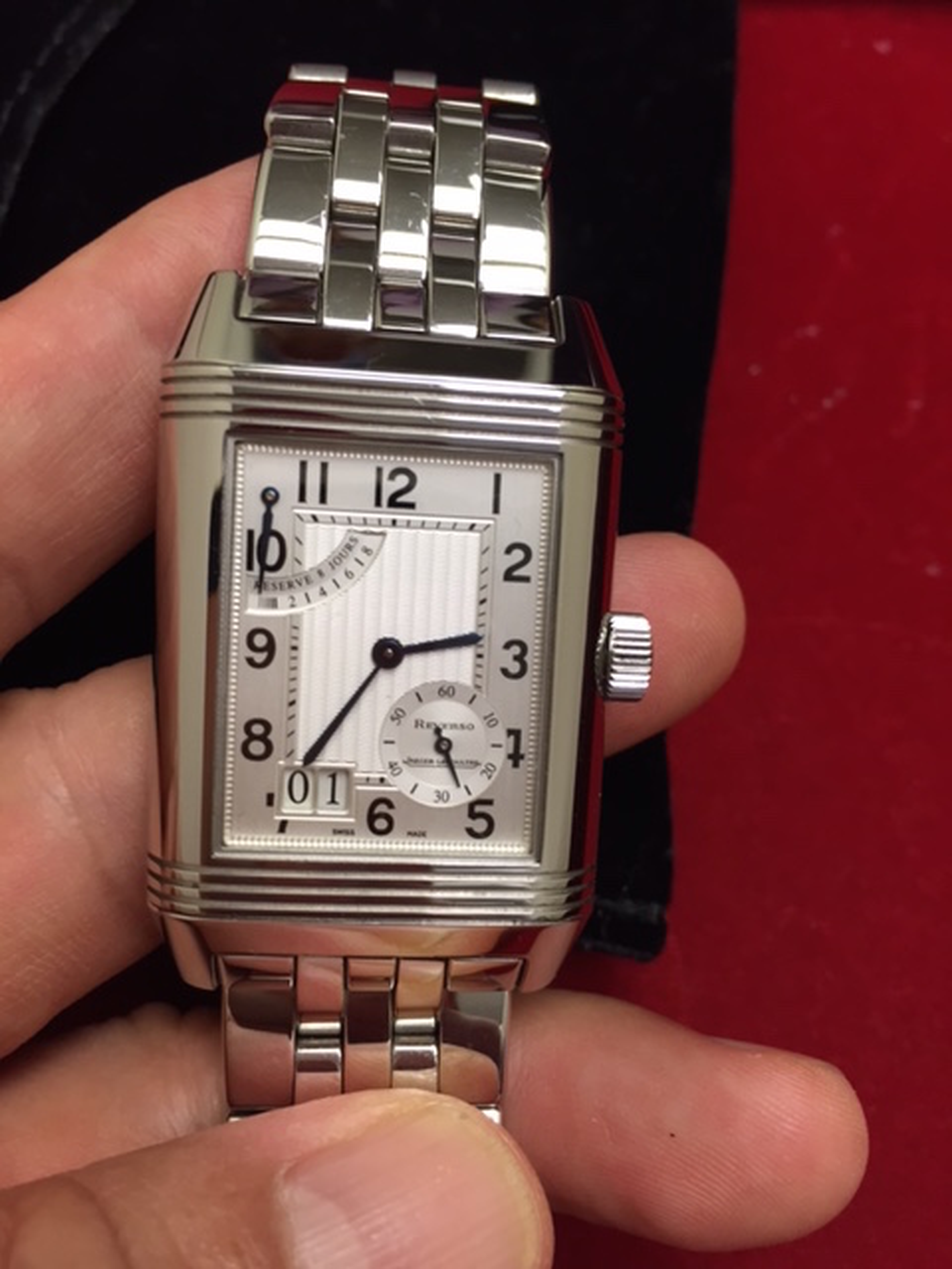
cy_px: 634
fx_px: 1063
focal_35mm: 29
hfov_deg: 48.2
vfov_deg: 61.7
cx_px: 476
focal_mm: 4.15
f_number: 2.2
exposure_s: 1/33
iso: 50
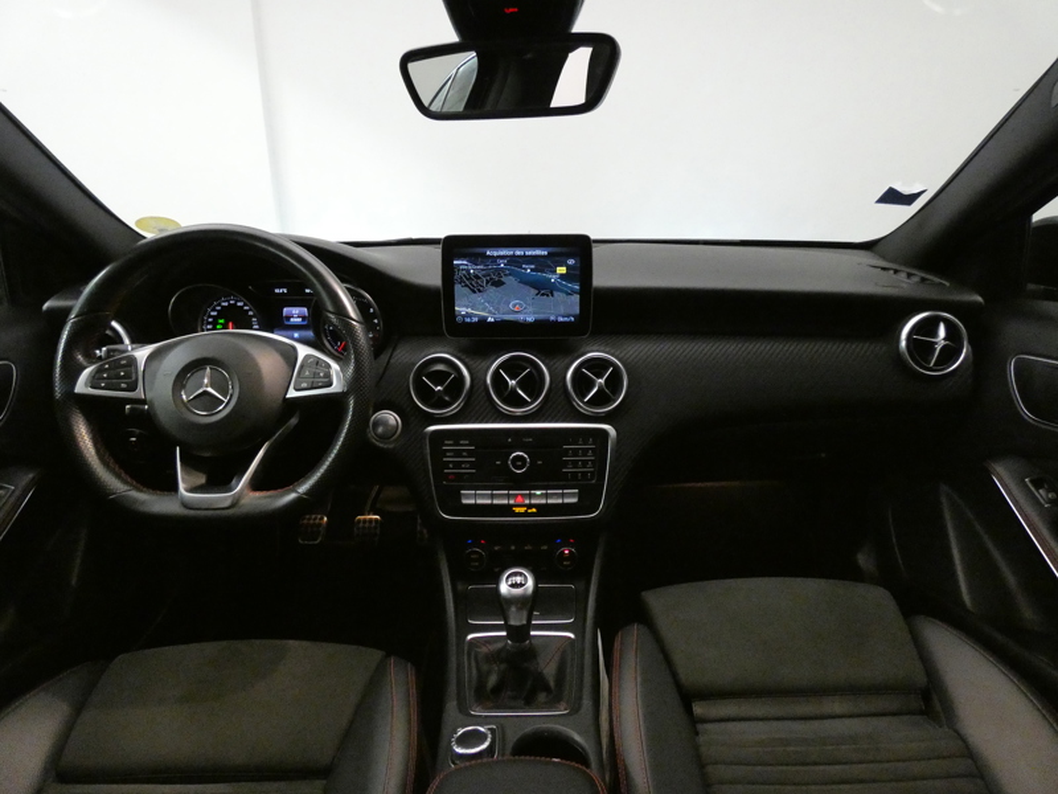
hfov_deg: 81.7
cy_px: 397
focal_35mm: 20
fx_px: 611
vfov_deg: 66.0
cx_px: 529
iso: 1600
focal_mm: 3.6
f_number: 2.8
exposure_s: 1/60
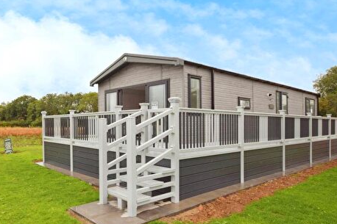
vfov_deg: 48.6
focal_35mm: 26
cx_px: 107
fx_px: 247
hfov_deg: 66.4
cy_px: 134
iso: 100
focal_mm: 11.5
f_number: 6.3
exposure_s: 1/160
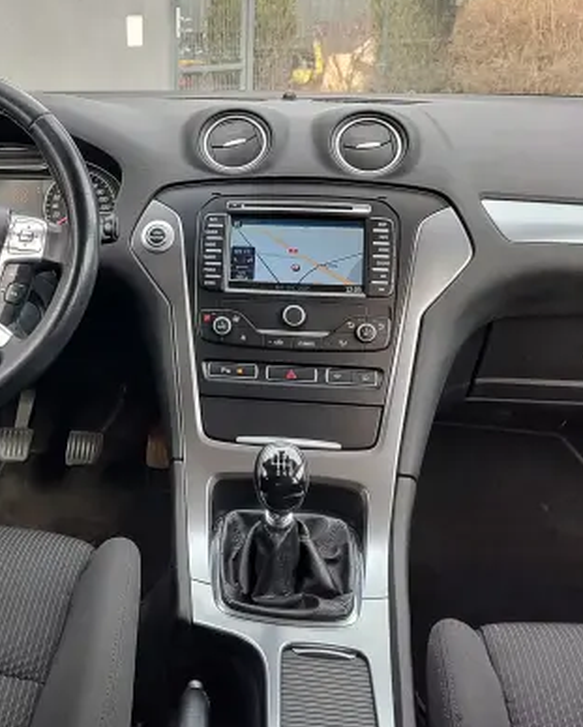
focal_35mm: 37
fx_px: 797
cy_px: 300
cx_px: 148
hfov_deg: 39.1
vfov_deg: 48.8
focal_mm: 5.56
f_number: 1.8
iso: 100
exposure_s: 1/150
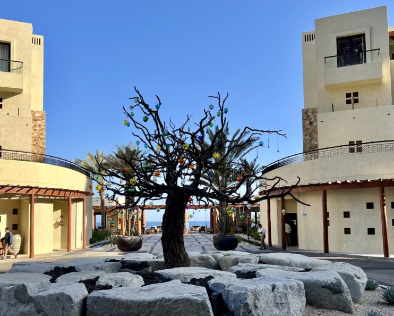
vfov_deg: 42.0
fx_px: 408
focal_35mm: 35
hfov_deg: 51.4
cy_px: 191
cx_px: 177
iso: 50
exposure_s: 1/2994
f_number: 1.5
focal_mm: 5.7
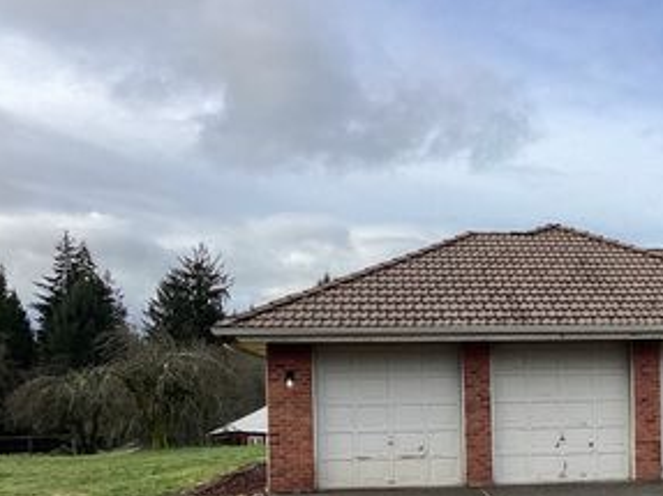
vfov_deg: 26.6
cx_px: 554
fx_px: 1034
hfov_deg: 34.2
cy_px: 386
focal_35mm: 54
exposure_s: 1/886
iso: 25
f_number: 2.4
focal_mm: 3.3
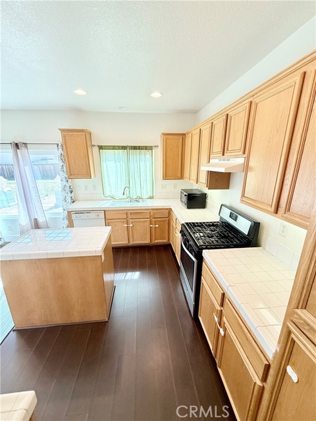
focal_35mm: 14
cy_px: 210
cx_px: 158
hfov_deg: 85.7
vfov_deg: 102.1
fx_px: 170
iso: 80
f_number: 2.2
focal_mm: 2.22
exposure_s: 1/120
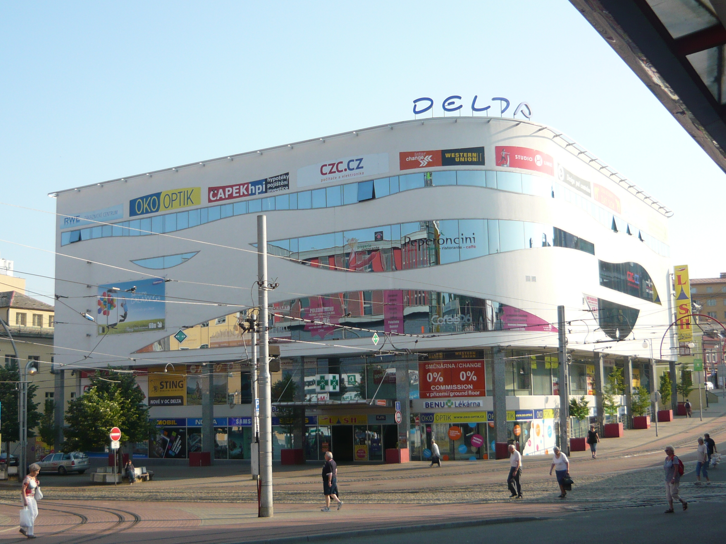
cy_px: 272
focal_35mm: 44
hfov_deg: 42.9
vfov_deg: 32.9
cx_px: 363
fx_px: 923
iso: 100
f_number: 2.8
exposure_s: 1/800
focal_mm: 5.5
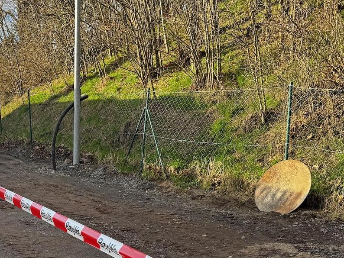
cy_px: 226
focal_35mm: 58
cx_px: 71
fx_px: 577
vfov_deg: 24.6
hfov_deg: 32.4
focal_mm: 6.76
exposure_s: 1/499
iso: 80
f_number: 1.78
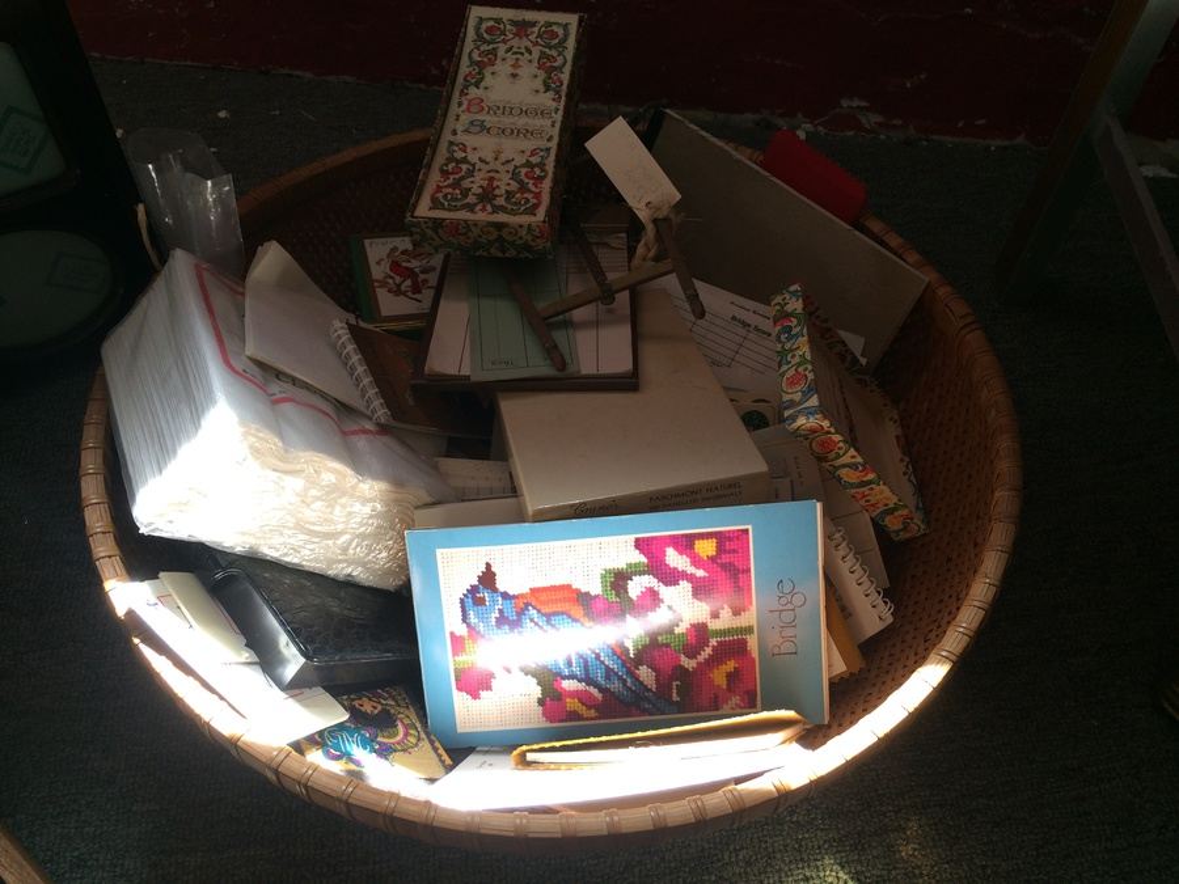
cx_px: 590
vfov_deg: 46.8
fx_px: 1022
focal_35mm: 30
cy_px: 442
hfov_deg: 60.0
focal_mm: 4.12
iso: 50
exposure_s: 1/120
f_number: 2.2
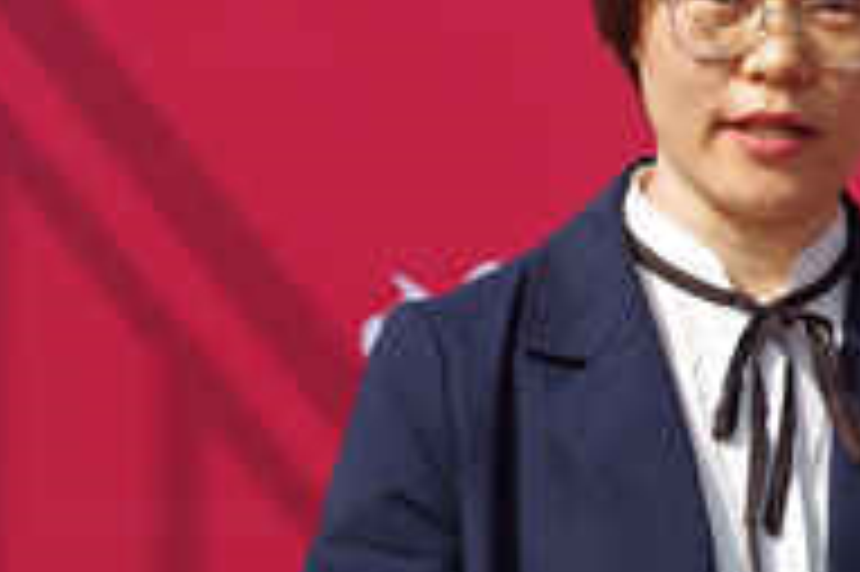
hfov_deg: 8.7
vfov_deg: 5.8
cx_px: 747
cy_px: 169
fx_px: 5609
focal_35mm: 235
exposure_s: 1/1600
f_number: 4
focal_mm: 50
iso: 200
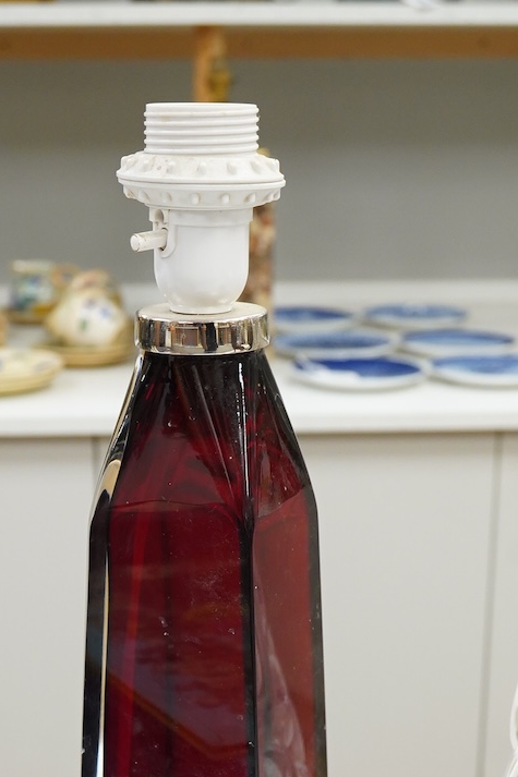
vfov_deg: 28.0
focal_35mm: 71
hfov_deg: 19.2
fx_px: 1533
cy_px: 596
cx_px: 213
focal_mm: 30
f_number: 9
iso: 2500
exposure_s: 1/160
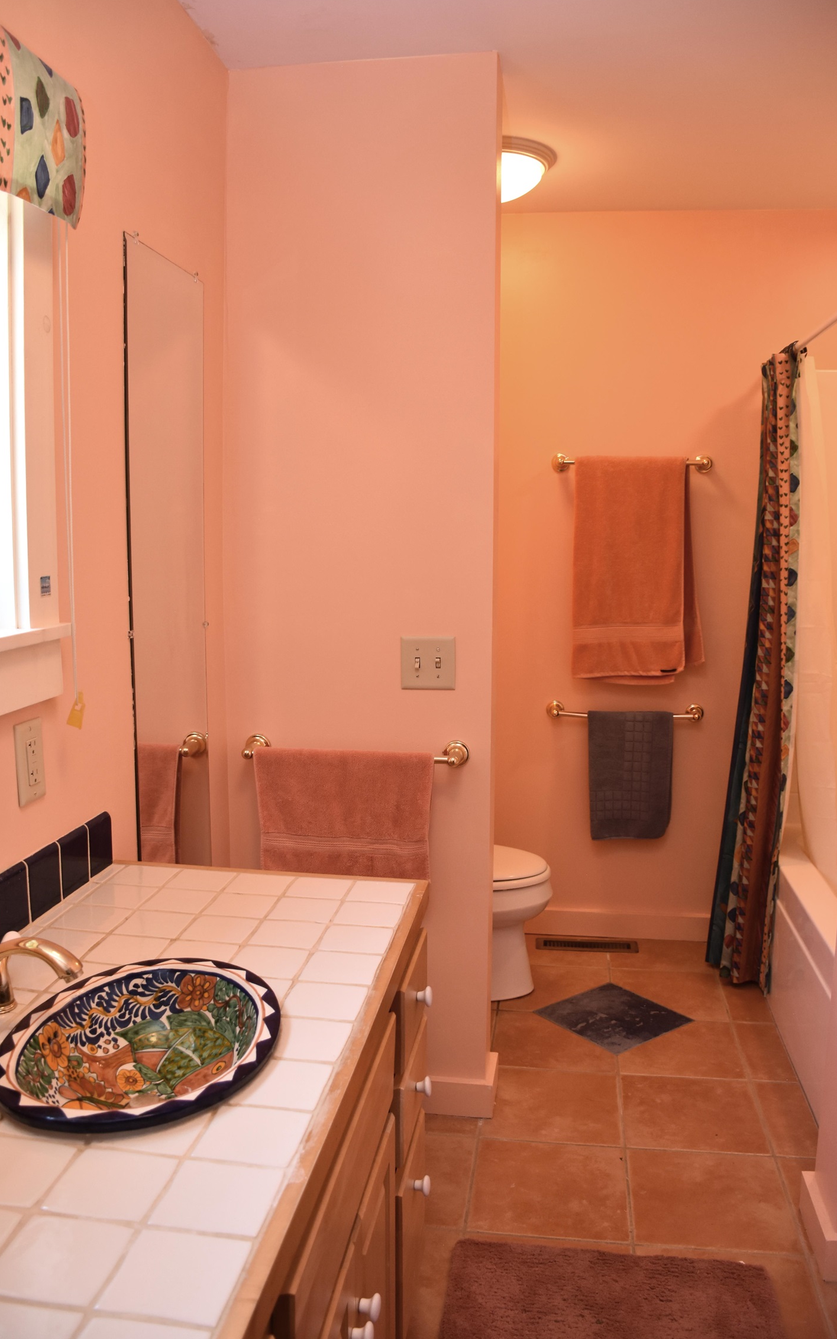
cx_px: 419
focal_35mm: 28
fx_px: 1022
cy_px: 664
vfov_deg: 66.5
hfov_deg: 44.5
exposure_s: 1/60
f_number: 4
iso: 640
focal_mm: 18
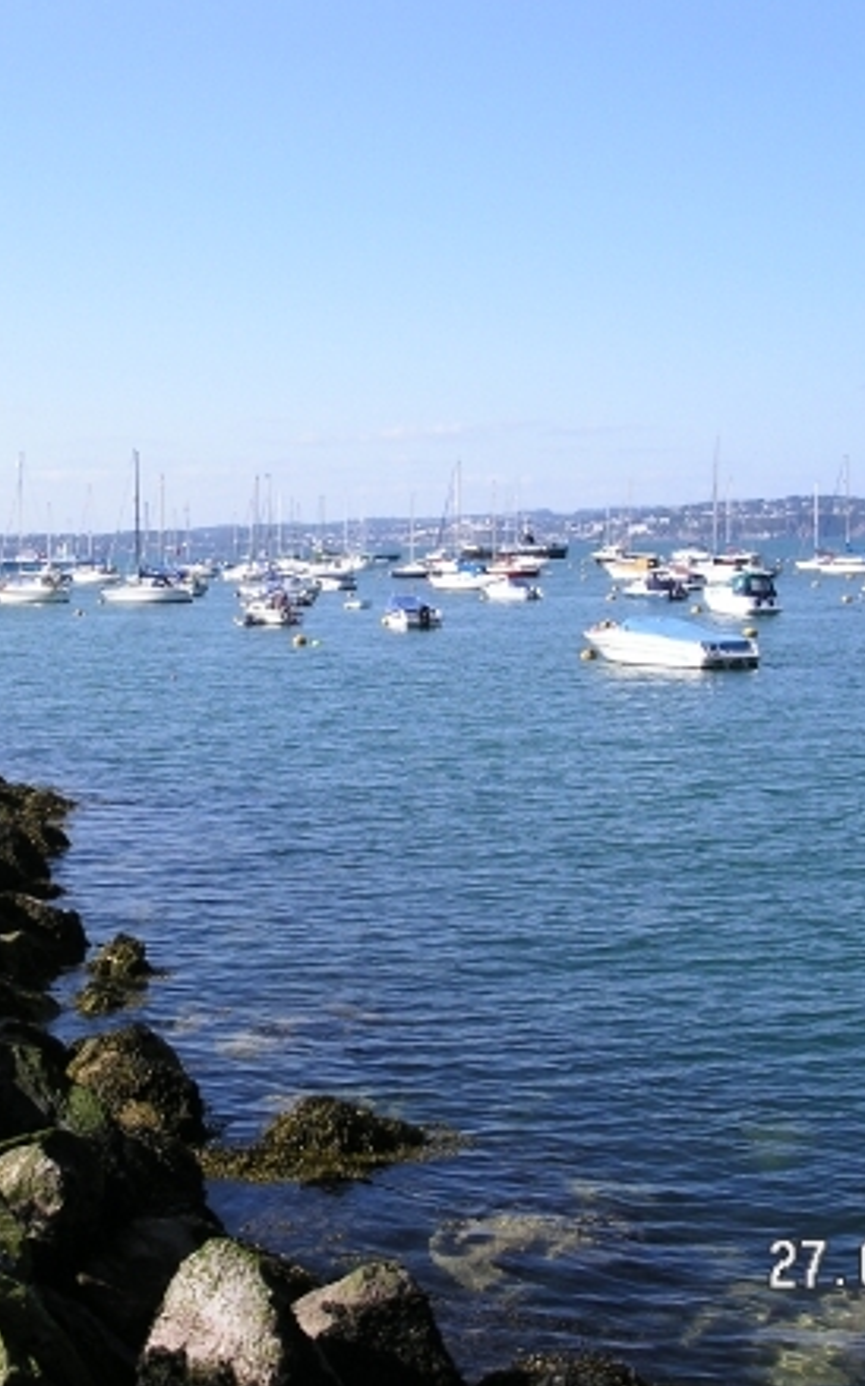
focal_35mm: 55
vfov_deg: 36.9
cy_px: 693
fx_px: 2077
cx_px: 278
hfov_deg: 23.4
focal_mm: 7.8
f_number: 5.6
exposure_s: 1/350
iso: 100
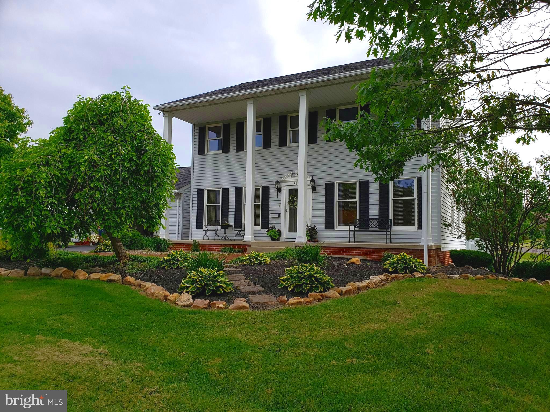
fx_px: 413
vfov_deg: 53.1
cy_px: 206
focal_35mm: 26
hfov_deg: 67.3
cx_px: 275
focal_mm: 4.3
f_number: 2.4
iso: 50
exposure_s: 1/1127
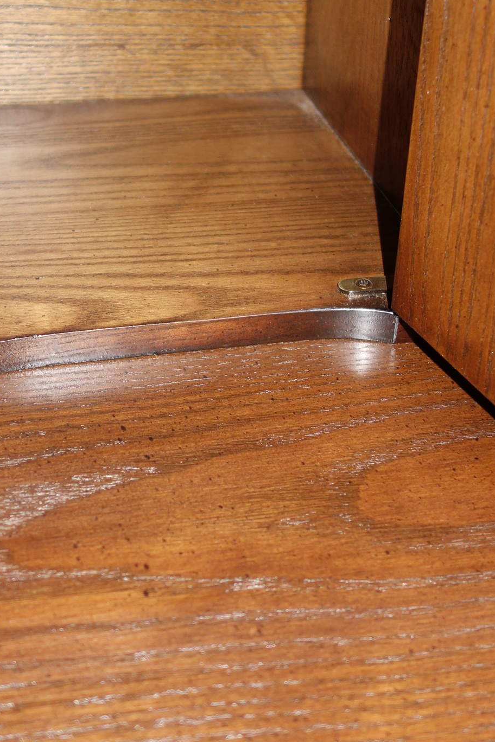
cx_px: 211
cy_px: 217
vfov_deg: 35.1
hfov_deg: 24.2
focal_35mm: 56
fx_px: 1155
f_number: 1.8
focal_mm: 10.4
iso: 200
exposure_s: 1/30
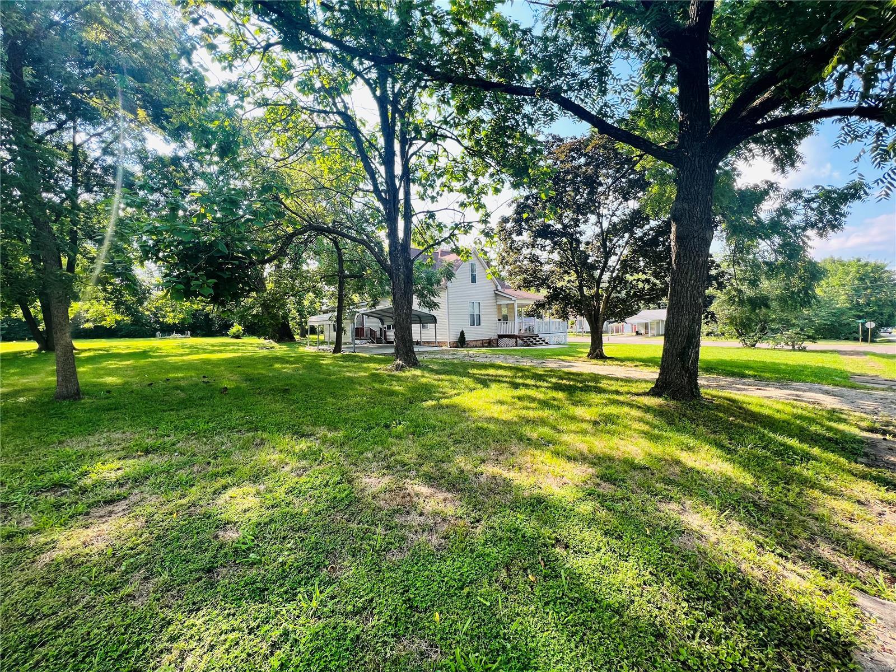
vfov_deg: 89.9
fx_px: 336
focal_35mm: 13
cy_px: 336
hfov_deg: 106.2
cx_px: 448
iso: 32
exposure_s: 1/266
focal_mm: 1.57
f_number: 1.8
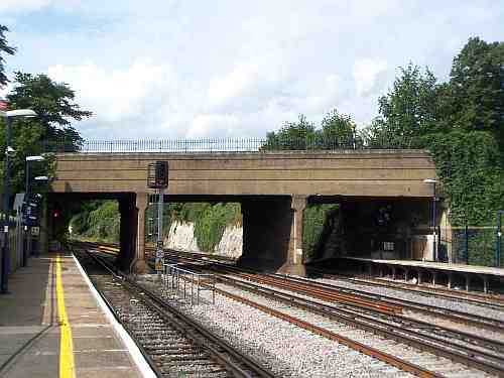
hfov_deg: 38.9
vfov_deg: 29.7
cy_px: 189
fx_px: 713
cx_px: 252
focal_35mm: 49
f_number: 4
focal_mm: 8
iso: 64
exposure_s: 1/640
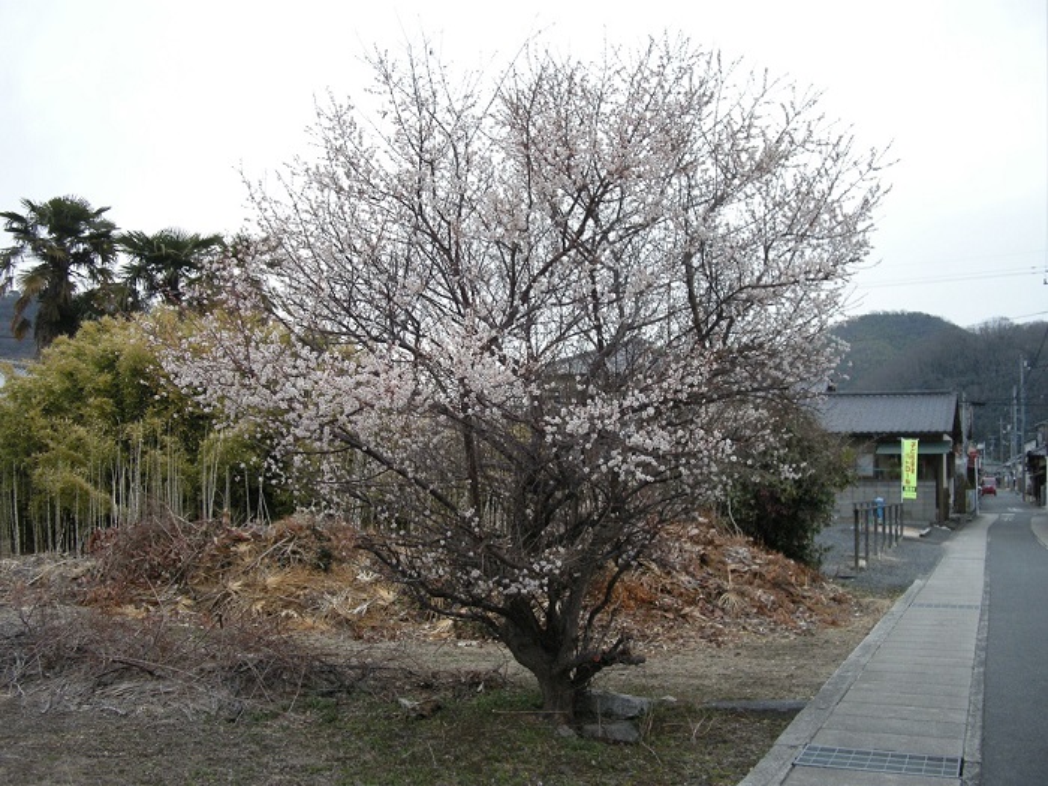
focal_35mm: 37
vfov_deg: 38.7
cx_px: 524
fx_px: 1120
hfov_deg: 50.1
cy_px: 393
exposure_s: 1/49.2
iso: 135
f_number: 2.8
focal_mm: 7.9
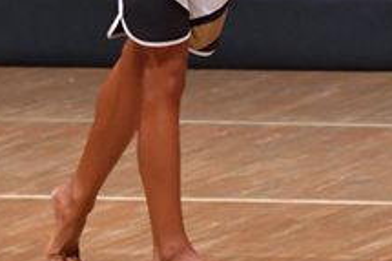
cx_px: 245
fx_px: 10010
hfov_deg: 2.2
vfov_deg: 1.5
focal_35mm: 920
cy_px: -102
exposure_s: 1/400
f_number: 5.6
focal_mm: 170
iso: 6400
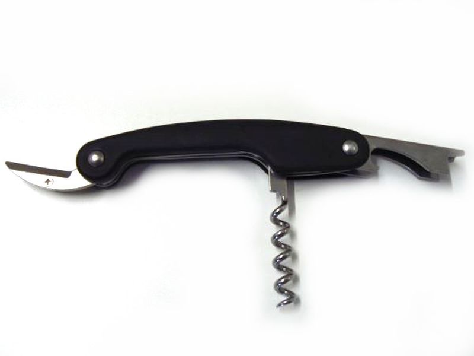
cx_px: 237
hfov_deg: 51.4
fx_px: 493
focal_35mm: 36
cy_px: 178
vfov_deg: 39.7
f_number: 2.8
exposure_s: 1/30
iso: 160
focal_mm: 6
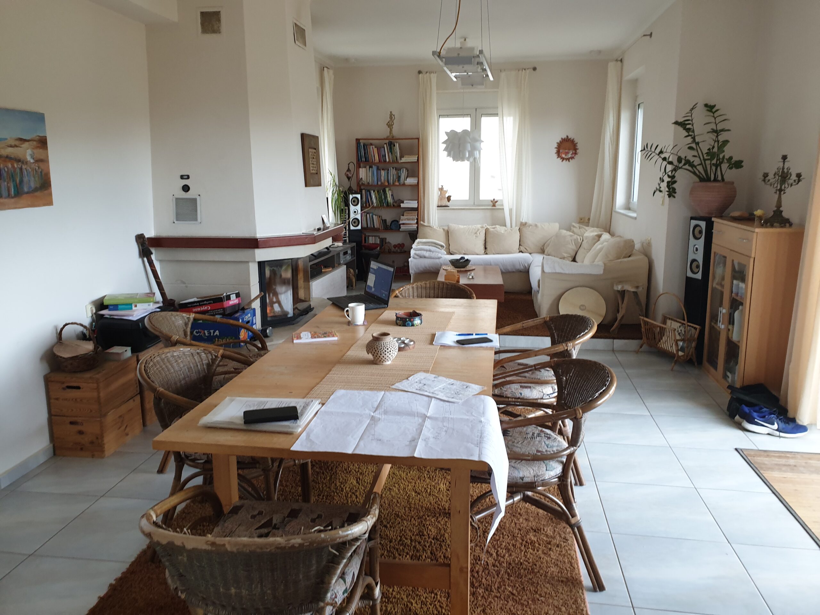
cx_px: 410
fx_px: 616
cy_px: 308
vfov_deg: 53.1
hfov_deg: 67.3
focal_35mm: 26
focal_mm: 4.3
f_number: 2.4
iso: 160
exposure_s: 1/50
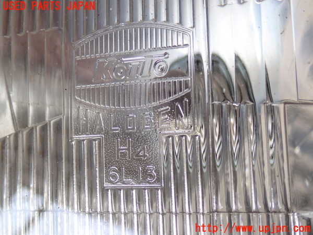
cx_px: 156
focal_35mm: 47
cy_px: 118
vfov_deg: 30.9
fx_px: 425
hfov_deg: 40.4
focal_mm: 8.4
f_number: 3.1
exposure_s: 1/100
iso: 125
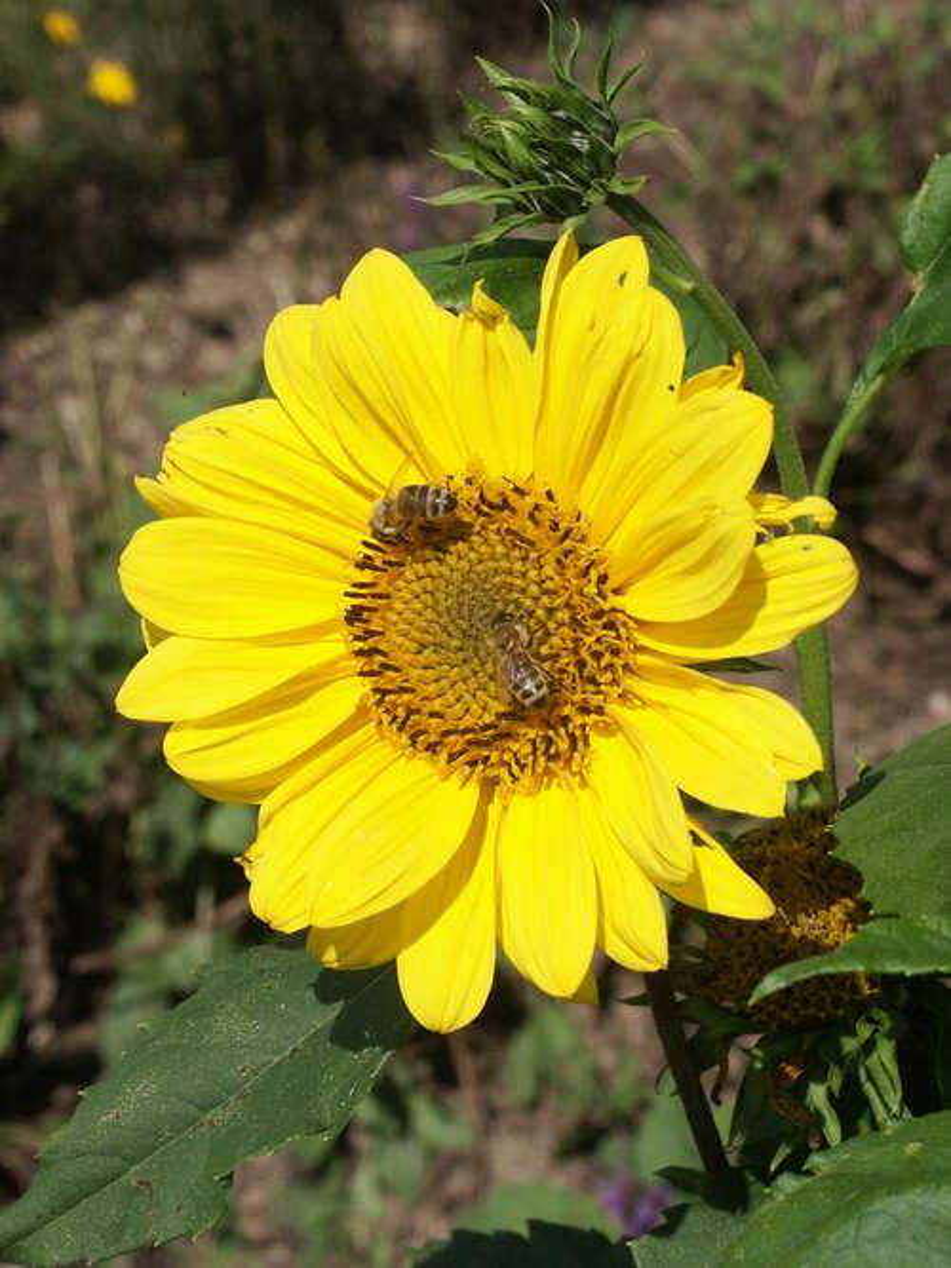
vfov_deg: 17.3
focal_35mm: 114
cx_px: 476
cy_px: 634
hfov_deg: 13.0
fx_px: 4177
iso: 100
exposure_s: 1/500
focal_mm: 28.17
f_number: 6.7
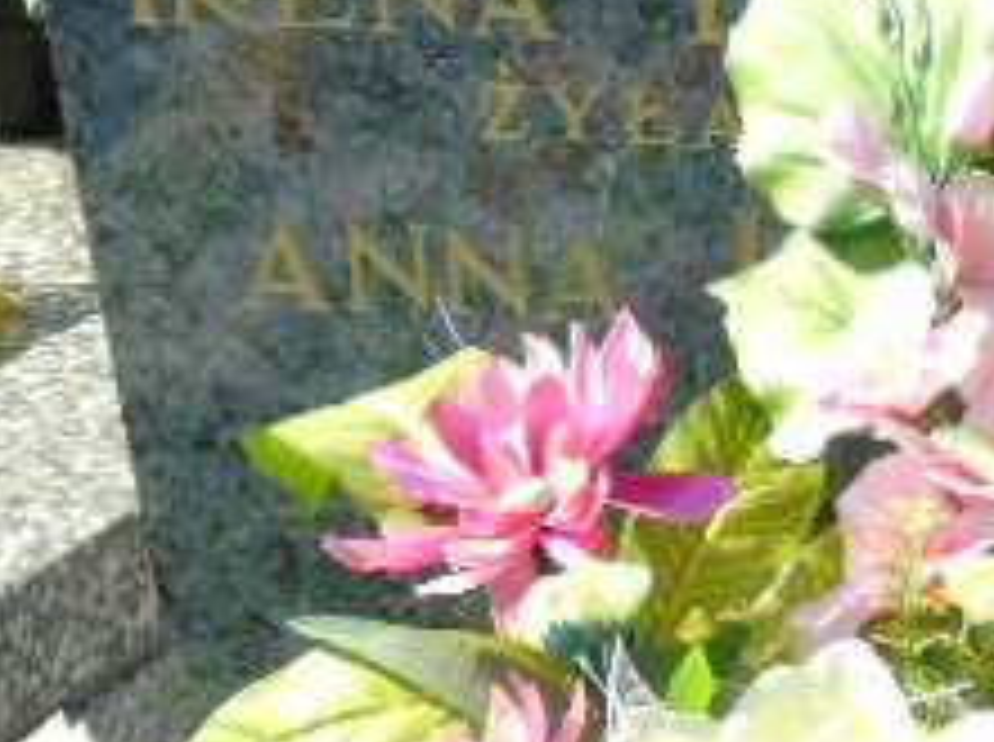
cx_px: 1430
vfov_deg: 6.2
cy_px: 333
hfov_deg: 8.2
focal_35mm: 238
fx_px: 6823
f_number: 4.1
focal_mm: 15
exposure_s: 1/320
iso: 80
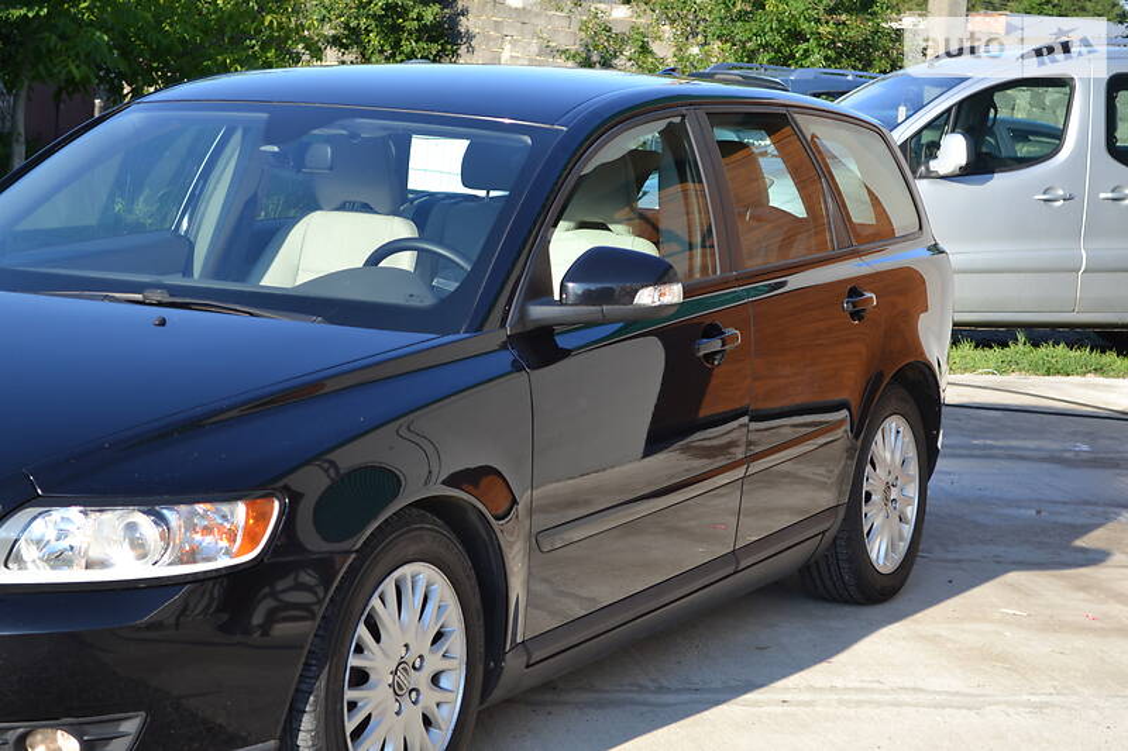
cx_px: 564
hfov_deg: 24.6
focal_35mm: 82
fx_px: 2584
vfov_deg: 16.5
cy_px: 376
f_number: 5.6
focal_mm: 55
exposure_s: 1/125
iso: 110
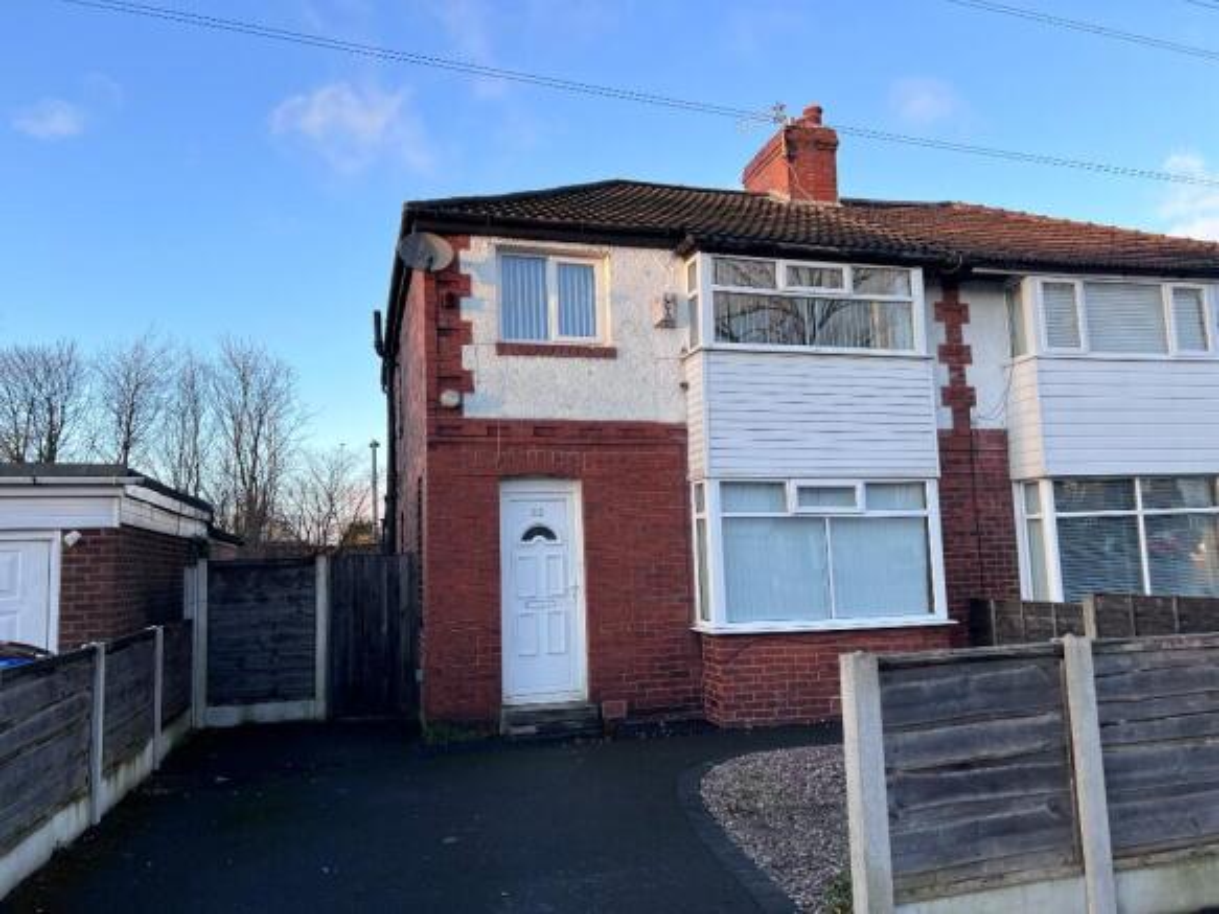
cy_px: 457
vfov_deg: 53.0
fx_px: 915
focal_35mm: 26
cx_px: 610
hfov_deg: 67.3
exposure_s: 1/544
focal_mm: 5.7
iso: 50
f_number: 1.5
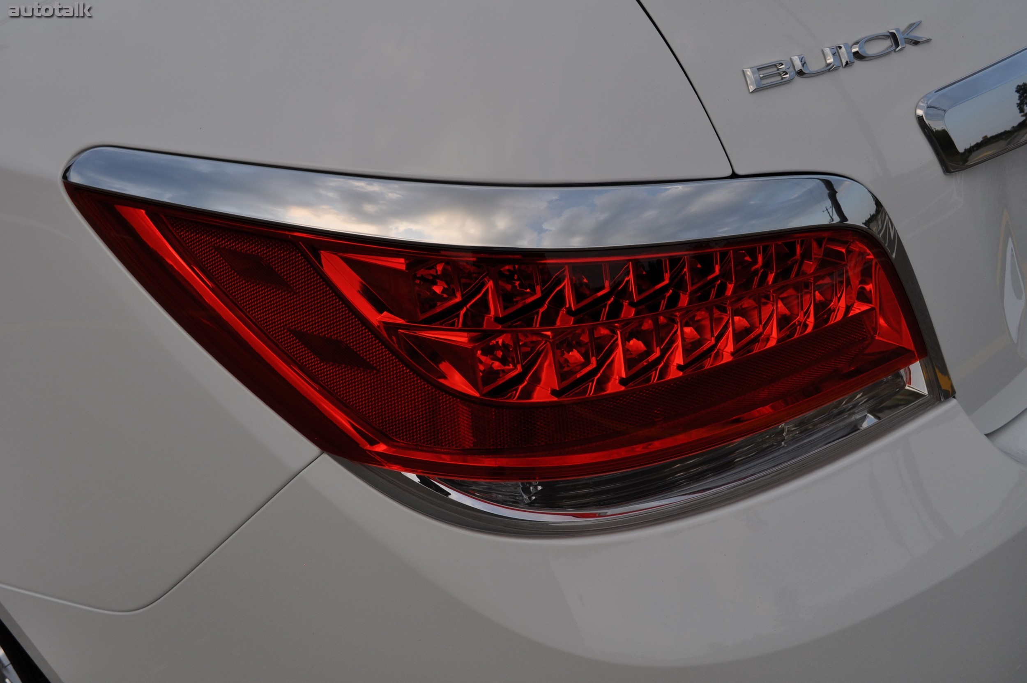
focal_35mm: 36
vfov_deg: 36.8
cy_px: 342
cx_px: 514
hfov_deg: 53.2
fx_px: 1026
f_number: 8
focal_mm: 24
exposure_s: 1/250
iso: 200
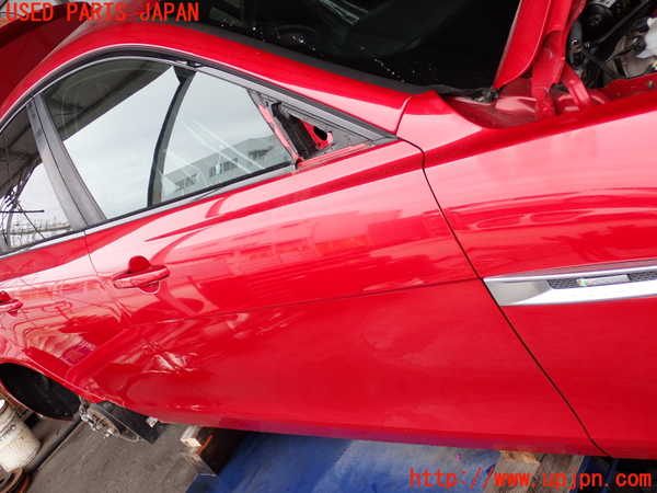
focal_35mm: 41
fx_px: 778
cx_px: 328
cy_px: 246
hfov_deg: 45.8
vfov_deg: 35.1
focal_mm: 7.31
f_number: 2.8
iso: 100
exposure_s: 1/160
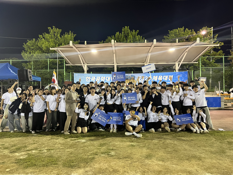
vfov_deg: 53.1
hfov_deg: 67.3
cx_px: 116
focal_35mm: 26
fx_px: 175
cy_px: 88
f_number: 1.5
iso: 400
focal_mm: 5.7
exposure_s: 1/40
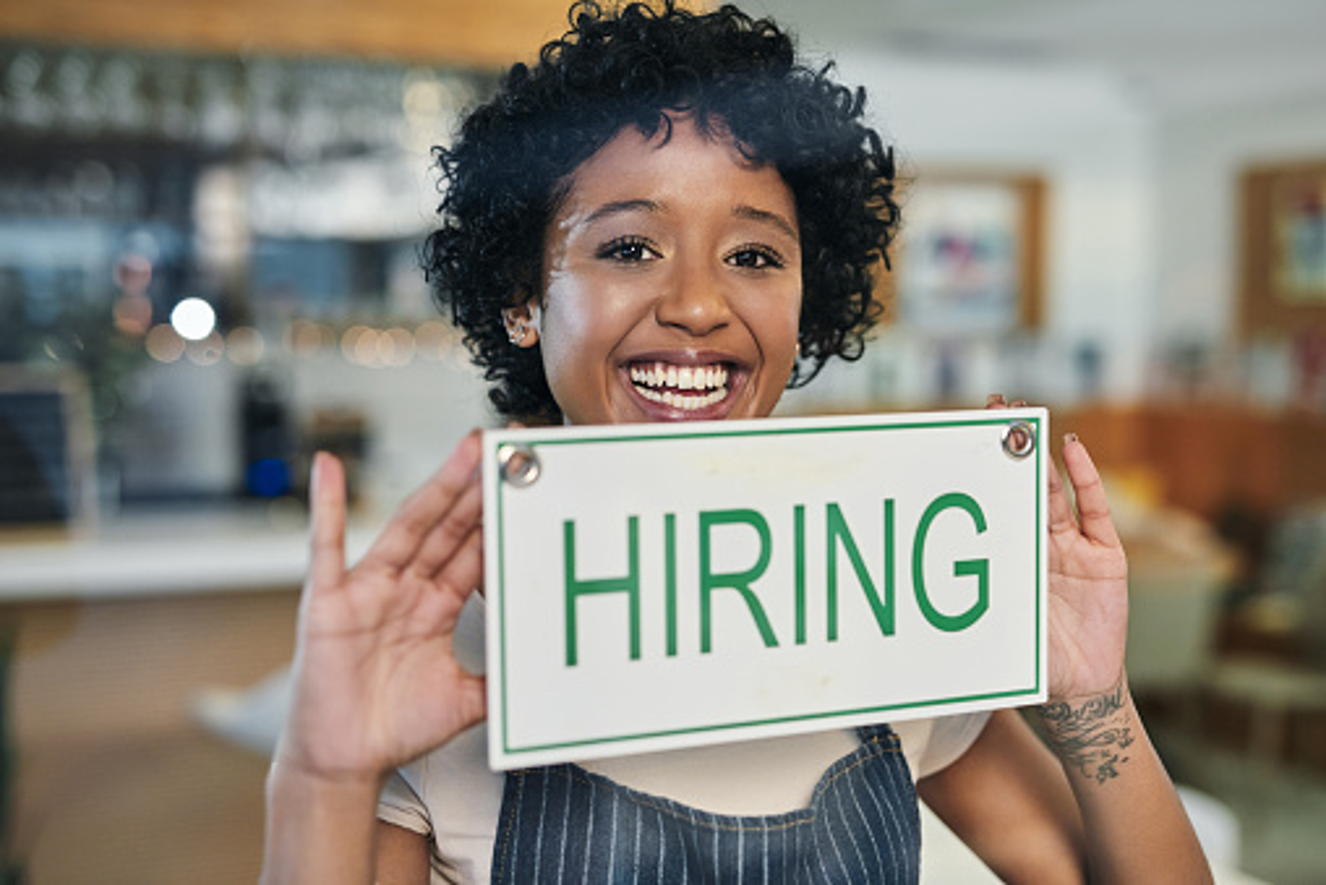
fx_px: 1842
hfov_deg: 39.6
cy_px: 442
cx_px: 663
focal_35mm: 50
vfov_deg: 27.0
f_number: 2
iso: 400
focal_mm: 50
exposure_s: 1/320
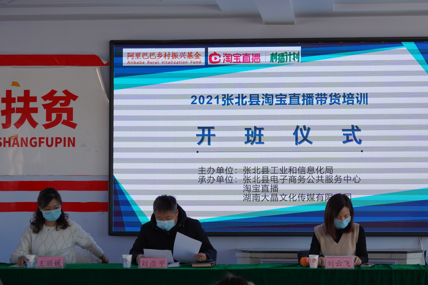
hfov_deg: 25.9
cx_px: 273
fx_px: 927
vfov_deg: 17.5
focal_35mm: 78
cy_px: 140
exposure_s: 1/160
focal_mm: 60
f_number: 5.6
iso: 640
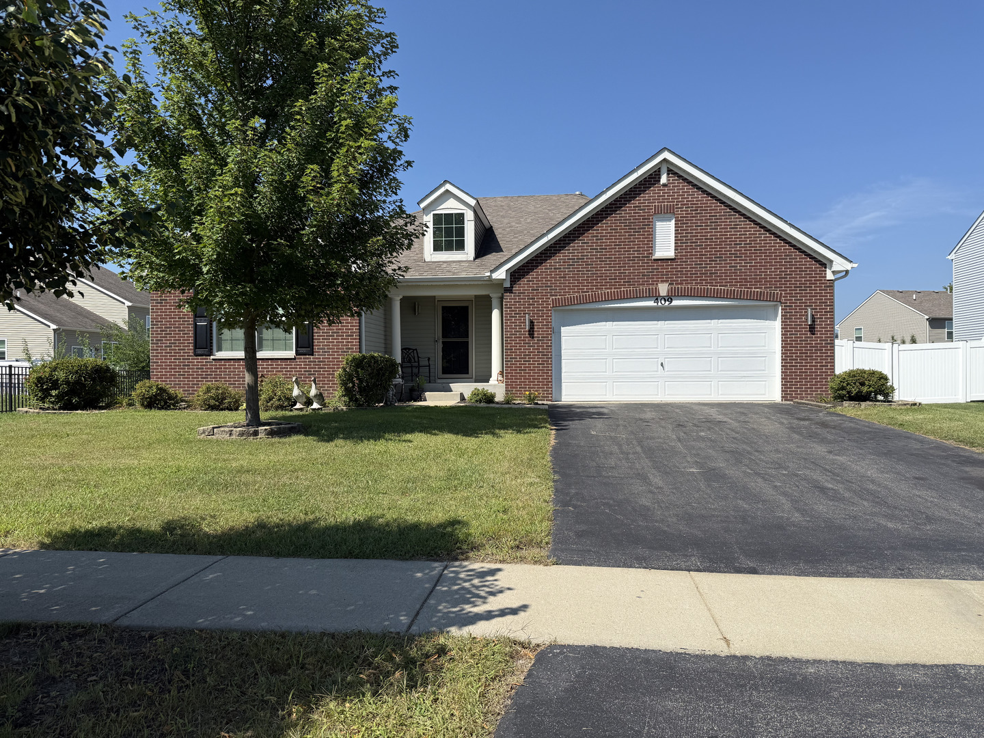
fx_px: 682
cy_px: 369
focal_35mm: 24
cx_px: 492
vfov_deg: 56.8
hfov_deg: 71.6
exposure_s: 1/5319
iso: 80
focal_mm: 6.76
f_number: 1.78
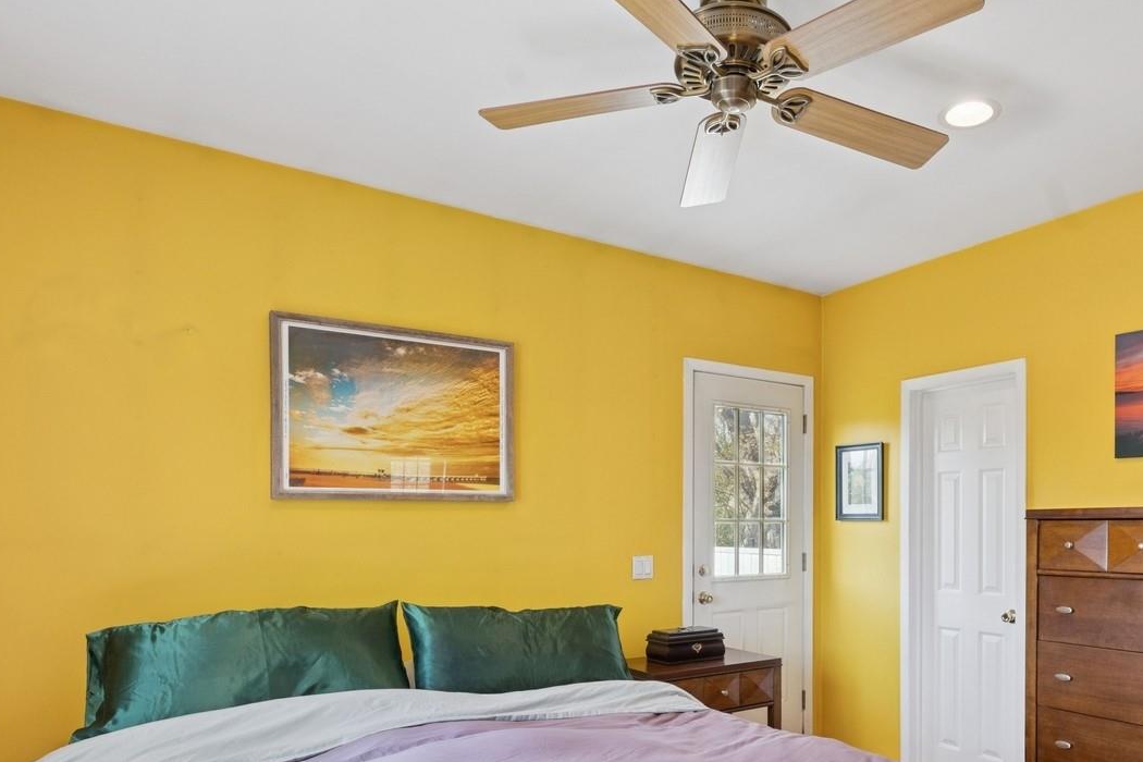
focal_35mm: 24
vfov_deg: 52.1
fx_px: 762
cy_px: 512
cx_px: 761
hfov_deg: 71.6
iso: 400
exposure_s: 1/200
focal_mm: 14
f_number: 8
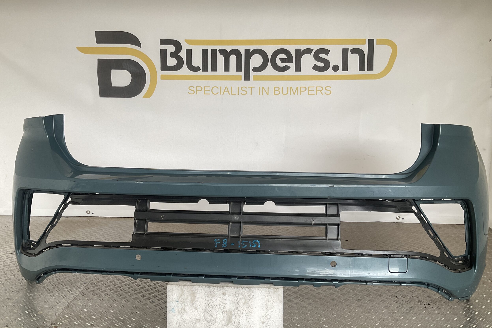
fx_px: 424
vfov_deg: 42.3
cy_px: 177
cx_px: 243
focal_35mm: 31
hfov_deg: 60.3
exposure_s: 1/60
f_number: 1.8
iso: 40
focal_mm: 3
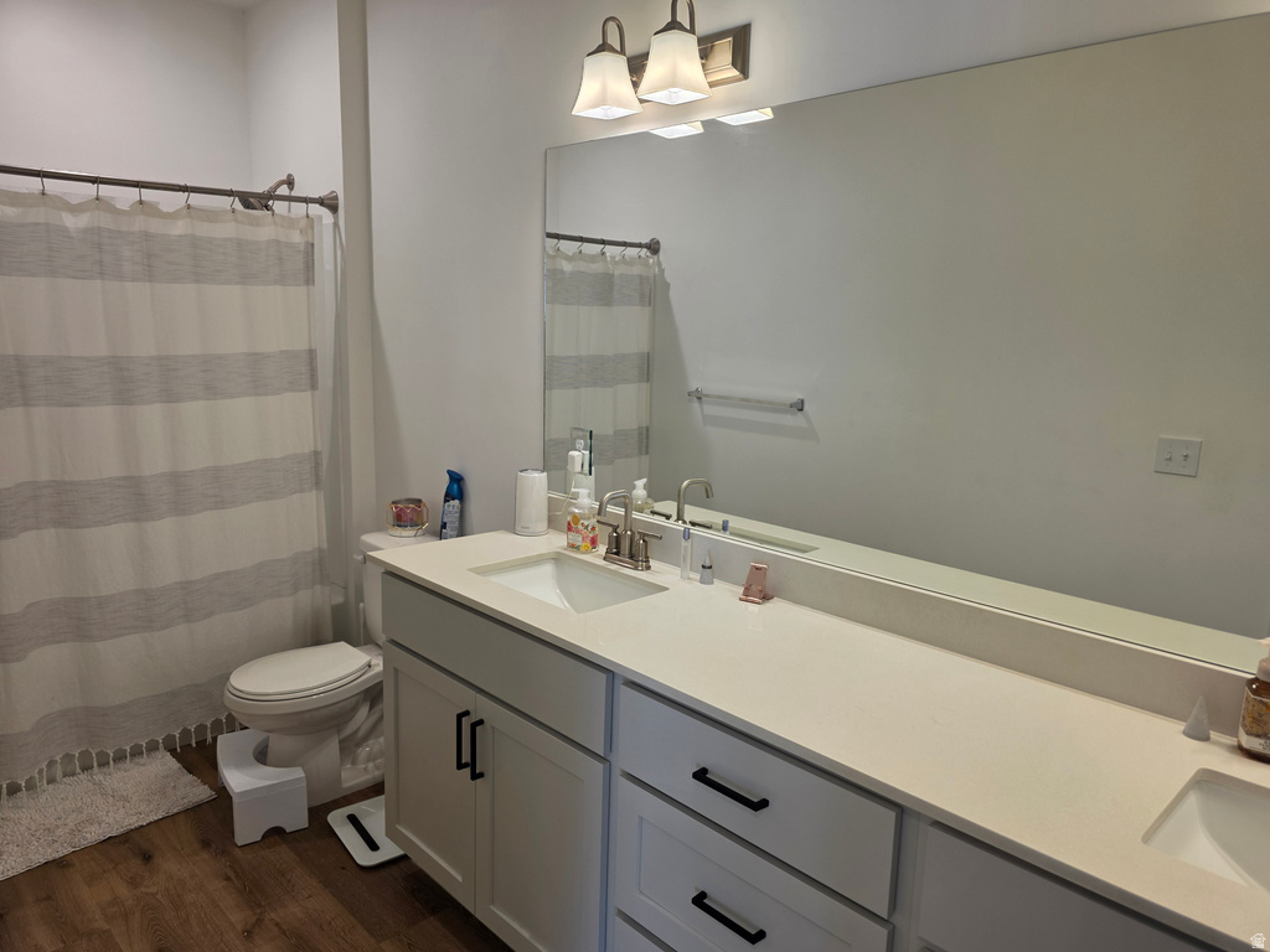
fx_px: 844
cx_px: 635
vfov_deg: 58.9
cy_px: 476
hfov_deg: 73.9
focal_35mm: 23
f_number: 1.7
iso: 100
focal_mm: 6.3
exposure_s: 1/120
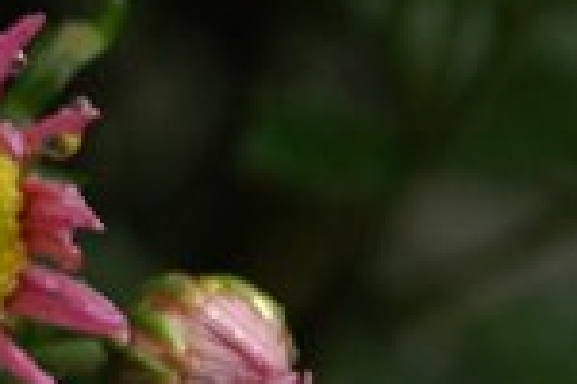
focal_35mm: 999
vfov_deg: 1.4
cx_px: -508
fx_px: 16005
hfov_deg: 2.1
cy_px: 169
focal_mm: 125
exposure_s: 1/100
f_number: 5.6
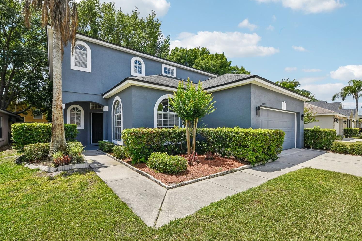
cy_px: 112
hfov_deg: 100.4
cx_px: 174
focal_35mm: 15
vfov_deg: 77.2
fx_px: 151
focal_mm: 14
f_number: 8
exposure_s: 1/800
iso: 400
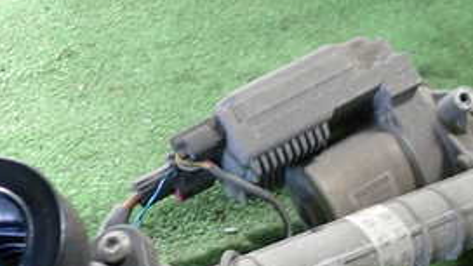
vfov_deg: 19.3
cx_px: 311
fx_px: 753
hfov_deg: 34.6
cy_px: 280
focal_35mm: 60
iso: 200
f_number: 2
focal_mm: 4.5
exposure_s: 1/40
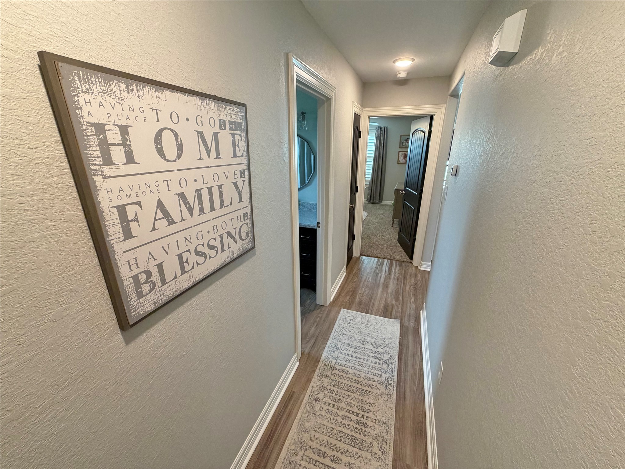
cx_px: 312
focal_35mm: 14
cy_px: 234
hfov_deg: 102.1
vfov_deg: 85.7
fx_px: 253
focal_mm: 2.22
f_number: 2.2
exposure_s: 1/60
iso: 200
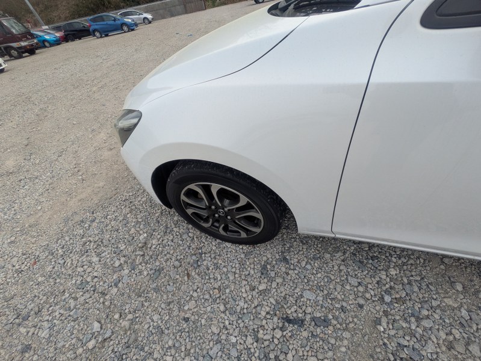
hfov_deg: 102.0
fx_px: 195
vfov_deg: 85.7
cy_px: 180
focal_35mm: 14
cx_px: 240
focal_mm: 1.83
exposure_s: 1/925
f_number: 2.2
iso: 51
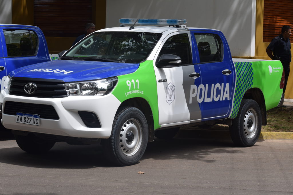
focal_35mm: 98
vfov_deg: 14.0
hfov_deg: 20.9
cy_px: 98
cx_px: 146
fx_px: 794
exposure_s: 1/320
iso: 200
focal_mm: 65
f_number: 9
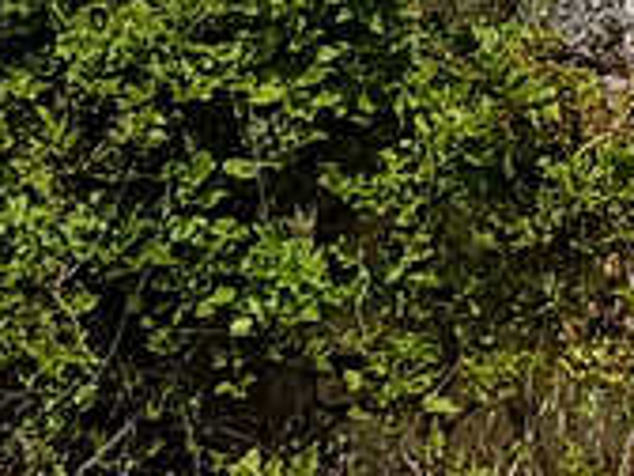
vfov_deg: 7.2
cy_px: -905
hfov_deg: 9.8
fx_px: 3407
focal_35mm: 186
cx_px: 1313
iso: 40
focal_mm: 4.2
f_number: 1.7
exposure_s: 1/2720
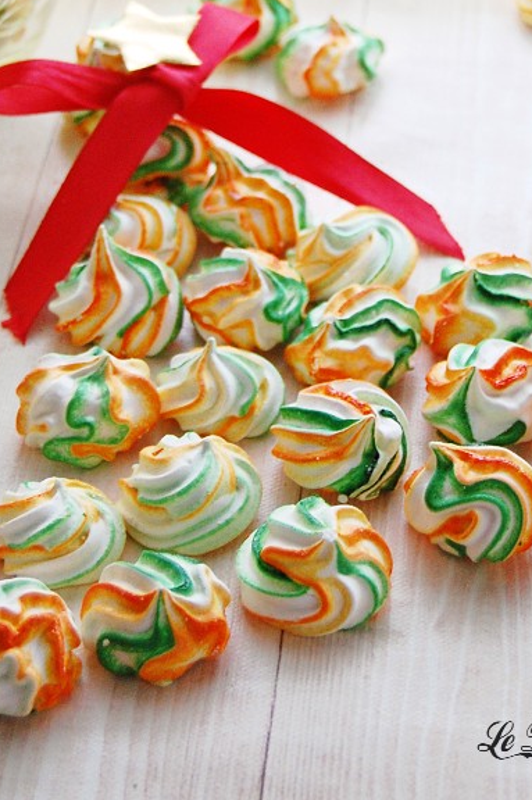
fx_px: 2198
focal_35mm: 99
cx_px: 366
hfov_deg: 13.8
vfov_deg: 20.4
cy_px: 139
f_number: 4.8
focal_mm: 38
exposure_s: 1/8
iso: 800
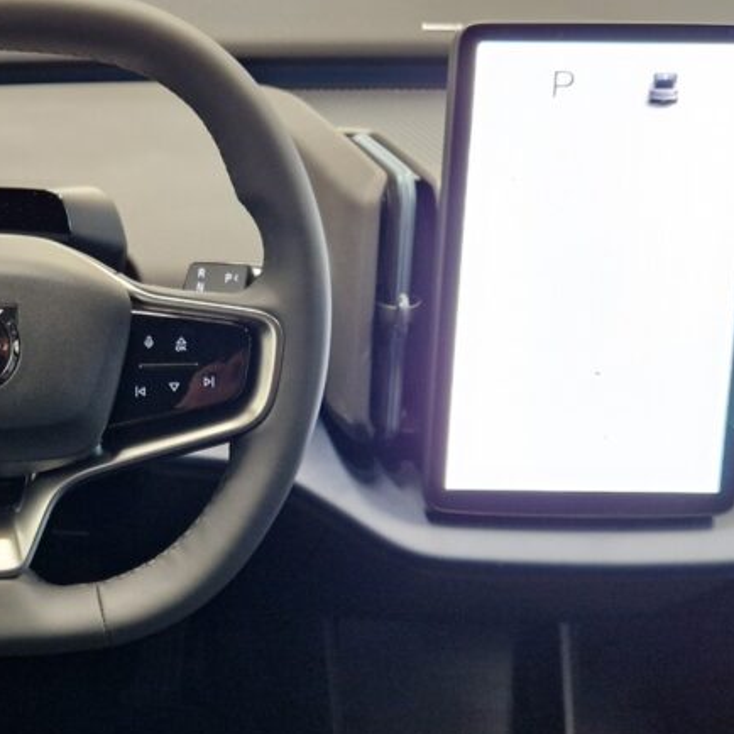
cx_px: 63
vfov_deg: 35.2
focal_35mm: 48
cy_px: 446
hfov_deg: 33.4
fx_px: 1152
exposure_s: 1/60
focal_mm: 5.4
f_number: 1.8
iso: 640
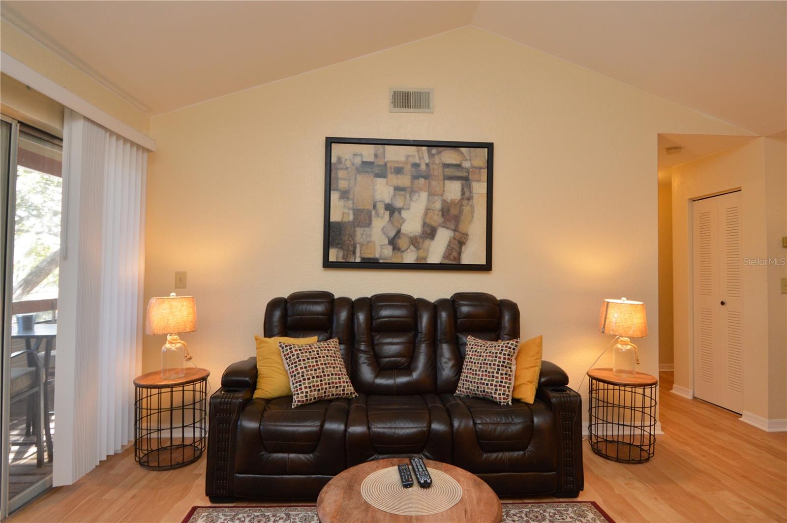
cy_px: 262
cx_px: 394
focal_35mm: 18
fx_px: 393
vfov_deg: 67.3
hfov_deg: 90.1
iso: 720
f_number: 4
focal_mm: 12
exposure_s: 1/60
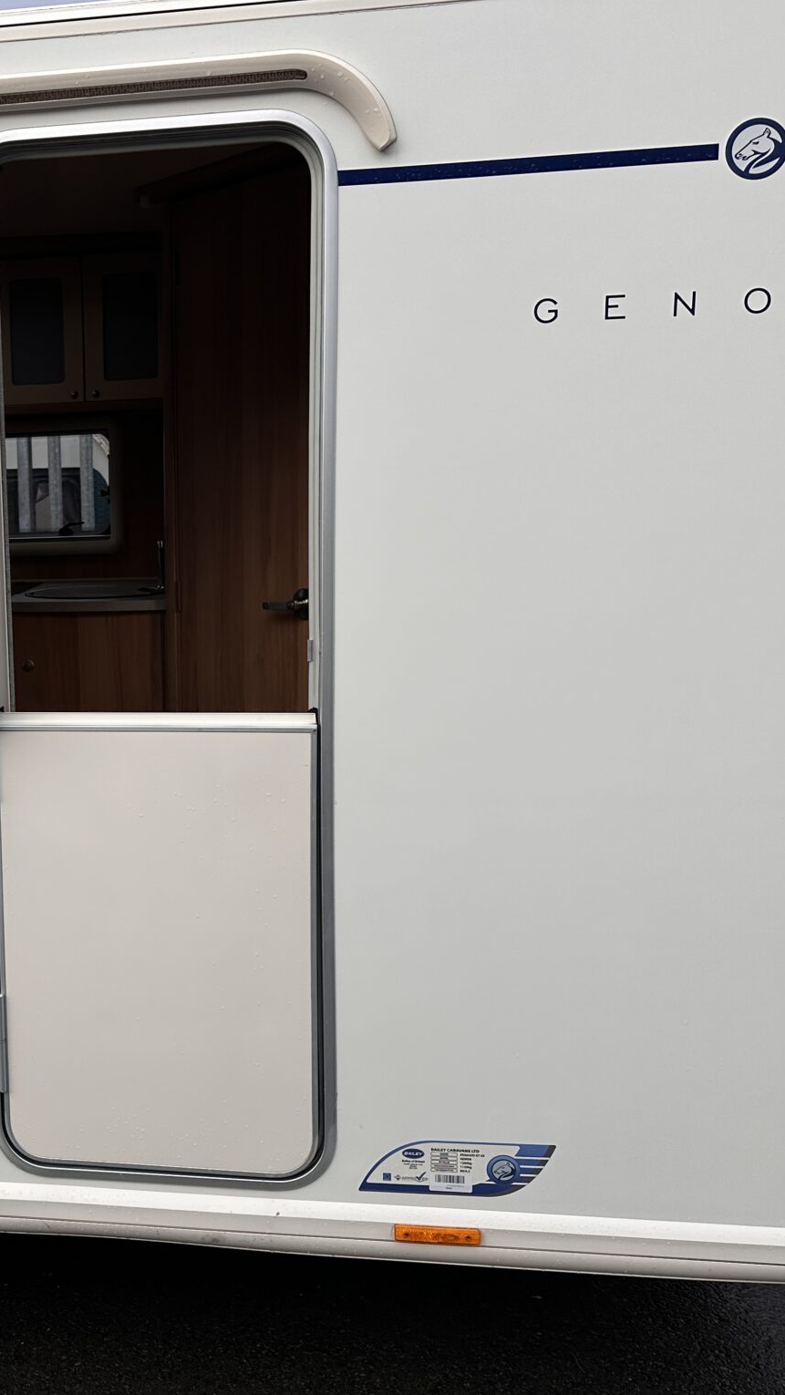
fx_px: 1295
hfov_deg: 31.7
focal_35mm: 35
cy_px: 699
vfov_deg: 56.6
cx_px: 37
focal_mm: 6.86
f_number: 1.78
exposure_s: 1/1453
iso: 80
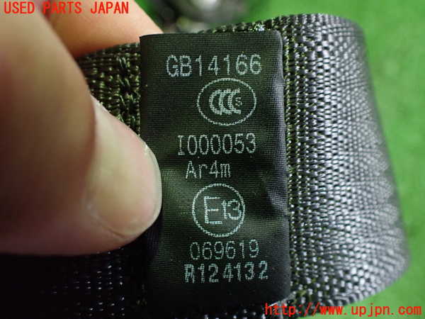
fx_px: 368
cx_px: 212
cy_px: 160
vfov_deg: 46.8
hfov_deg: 60.0
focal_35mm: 30
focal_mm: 5.4
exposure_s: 1/60
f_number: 2.3
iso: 800
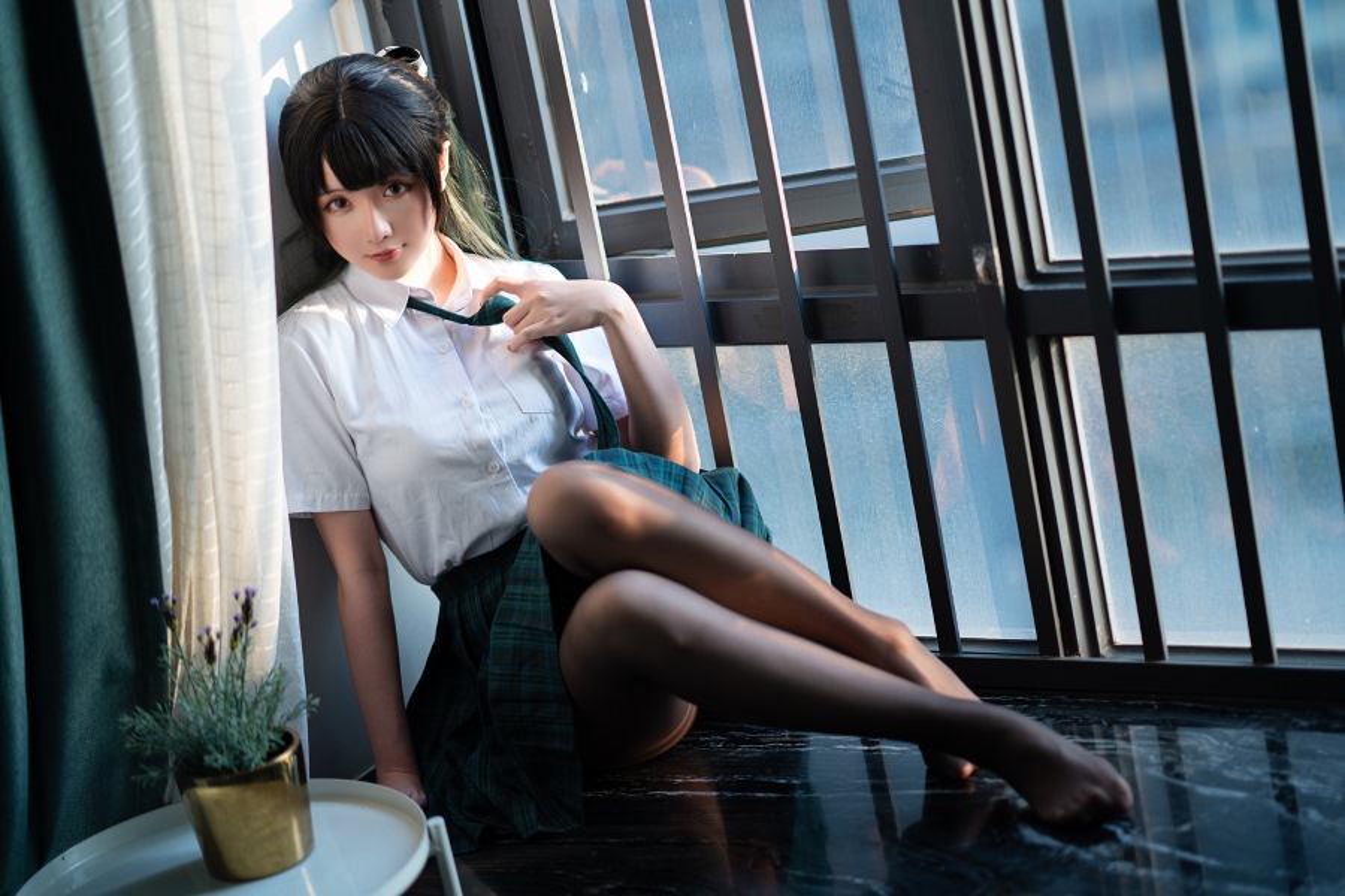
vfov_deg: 16.1
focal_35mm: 85
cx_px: 672
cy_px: 448
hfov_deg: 23.9
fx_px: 3175
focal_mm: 85
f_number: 1.4
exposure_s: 1/400
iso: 320
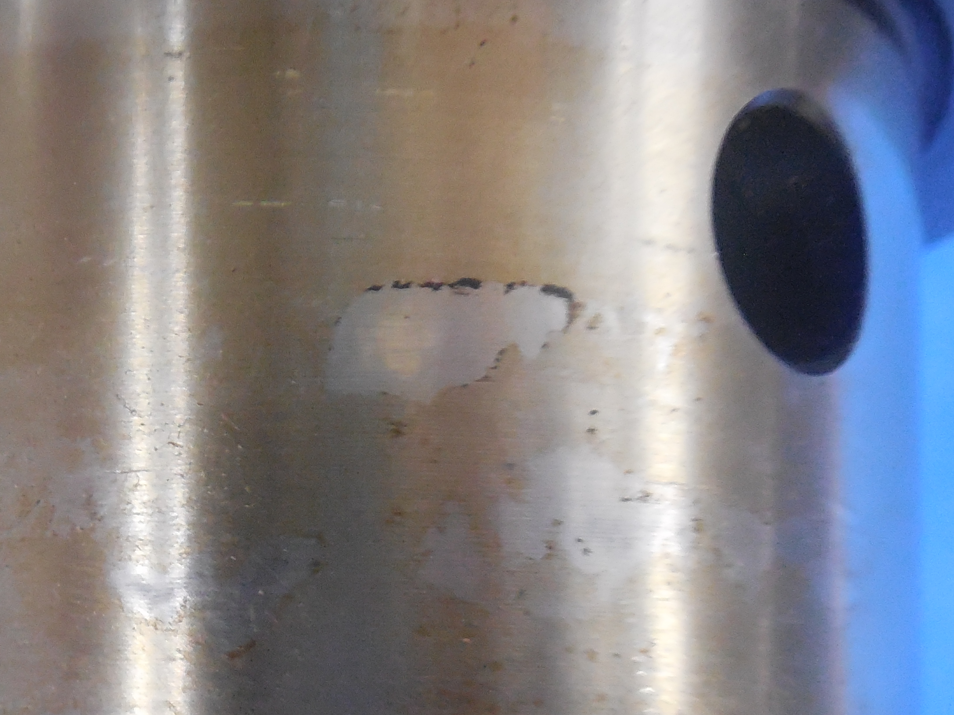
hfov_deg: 35.7
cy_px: 534
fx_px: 1460
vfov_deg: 27.2
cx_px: 298
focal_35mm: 53
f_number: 3.3
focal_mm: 4.5
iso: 800
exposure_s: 1/20
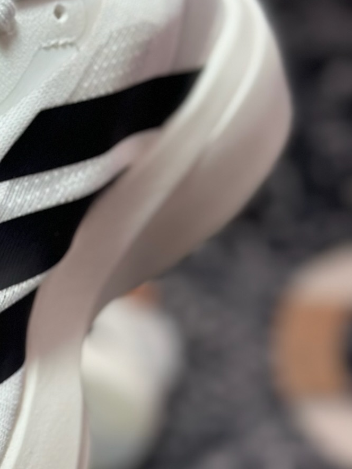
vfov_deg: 17.7
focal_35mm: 111
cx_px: -51
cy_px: 300
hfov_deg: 13.0
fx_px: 1506
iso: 80
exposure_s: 1/894
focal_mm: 6.86
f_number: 1.78
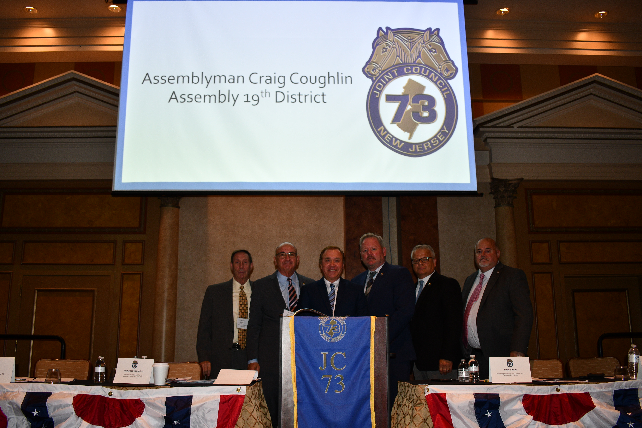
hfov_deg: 57.2
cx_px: 321
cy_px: 214
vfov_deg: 40.0
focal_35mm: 33
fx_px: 588
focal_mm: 22
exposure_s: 1/80
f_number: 3.8
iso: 400
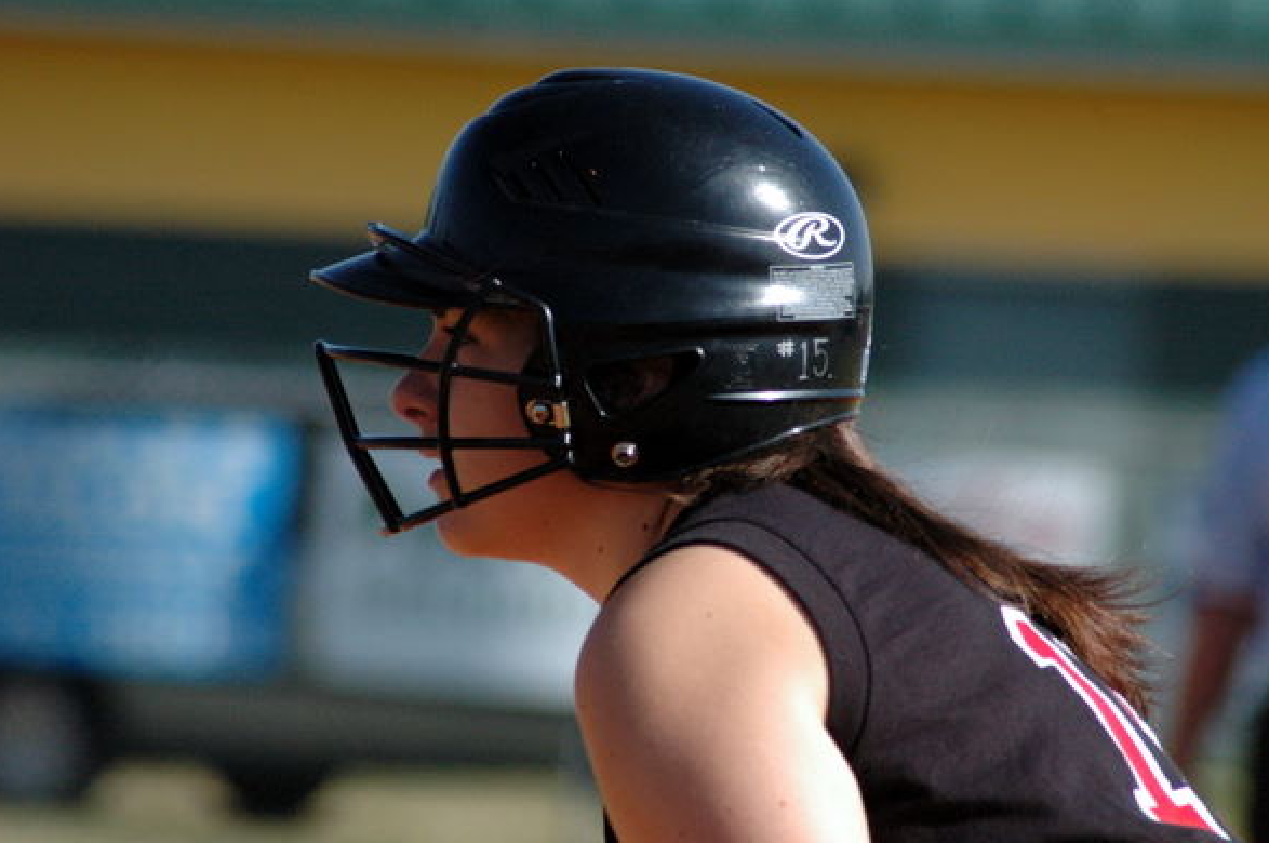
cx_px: 636
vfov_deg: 3.3
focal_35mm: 414
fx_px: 14577
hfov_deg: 5.0
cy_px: 427
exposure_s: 1/2500
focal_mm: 270
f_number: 6.3
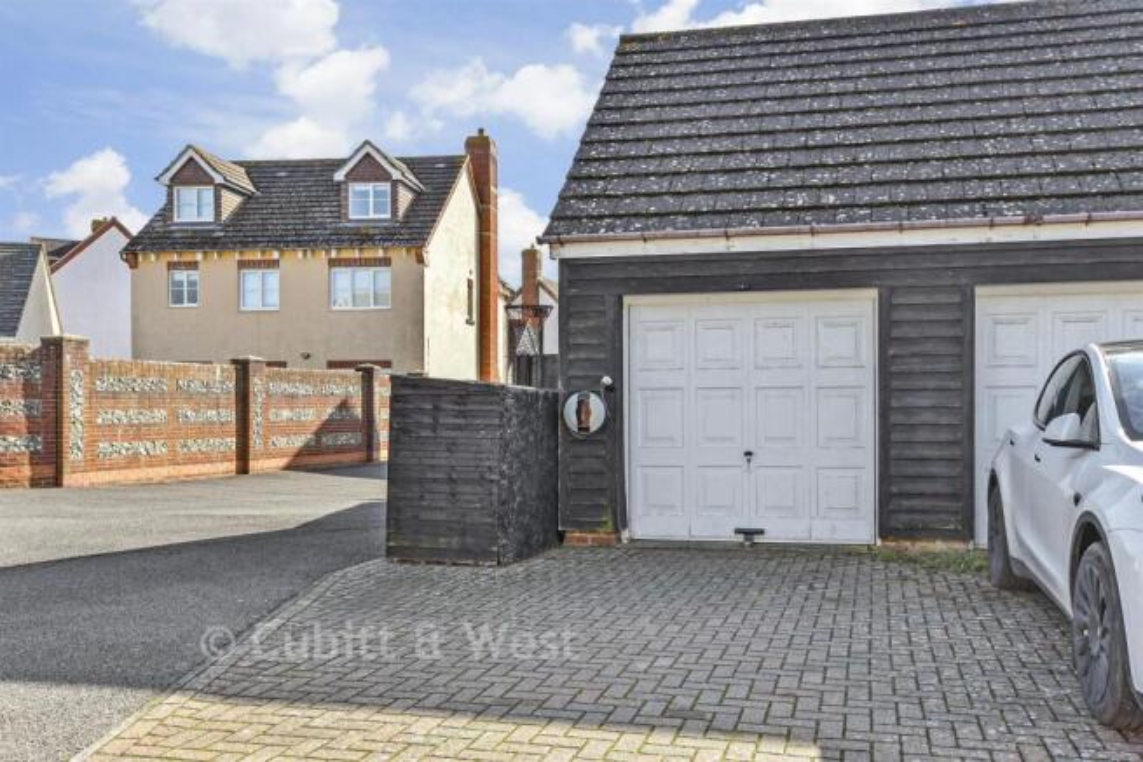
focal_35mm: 30
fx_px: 953
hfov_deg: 61.9
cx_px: 572
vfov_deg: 43.6
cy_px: 381
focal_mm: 20
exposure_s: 1/200
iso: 200
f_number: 8
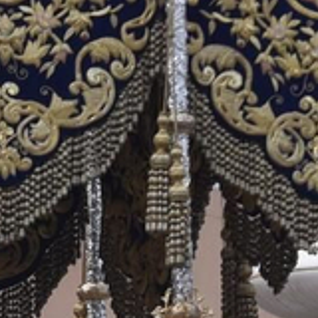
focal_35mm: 1108
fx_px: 11516
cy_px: 219
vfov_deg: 1.6
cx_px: -320
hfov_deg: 1.6
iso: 360
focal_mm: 130
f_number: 4.5
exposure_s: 1/500
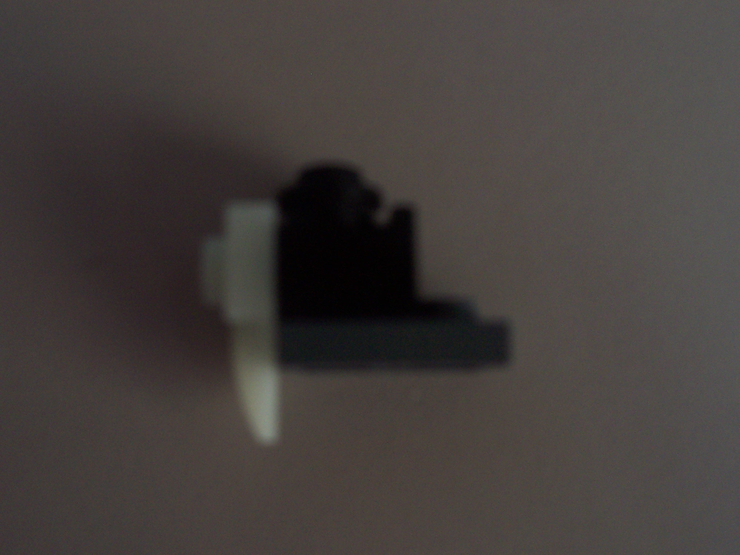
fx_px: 791
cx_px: 370
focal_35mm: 37
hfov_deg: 50.1
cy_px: 278
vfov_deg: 38.7
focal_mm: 5.6
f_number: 2.8
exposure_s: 1/8
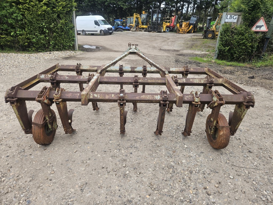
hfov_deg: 73.9
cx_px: 136
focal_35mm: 23
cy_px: 102
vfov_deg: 58.9
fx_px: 181
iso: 25
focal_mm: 5.4
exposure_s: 1/344
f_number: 1.8
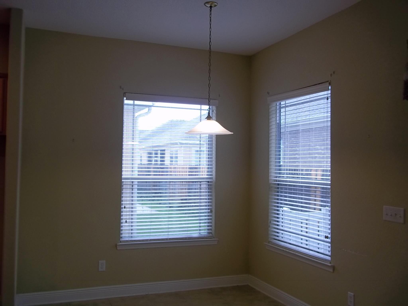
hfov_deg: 51.4
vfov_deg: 39.7
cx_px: 204
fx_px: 424
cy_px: 153
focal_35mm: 36
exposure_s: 1/40
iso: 80
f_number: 3.1
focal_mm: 6.5
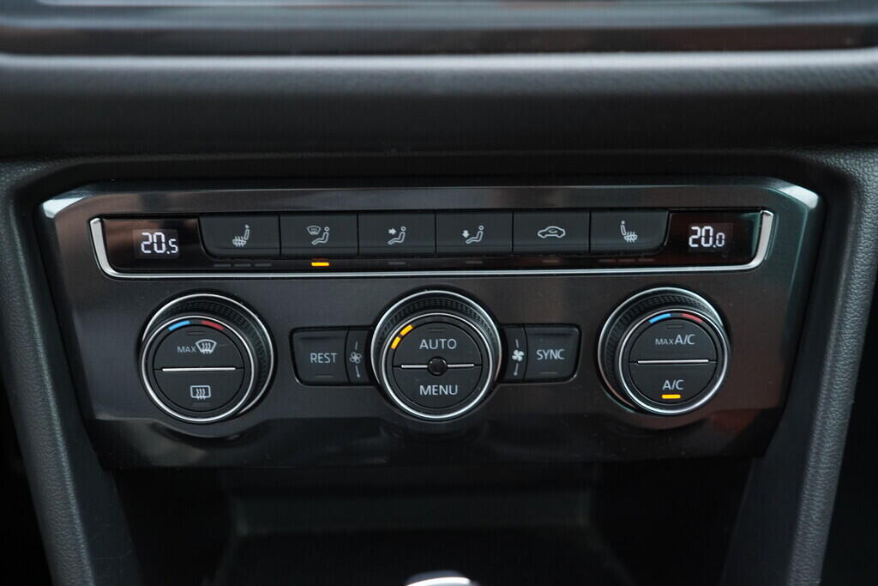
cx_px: 439
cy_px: 293
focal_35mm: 36
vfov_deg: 36.9
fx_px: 878
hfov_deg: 53.1
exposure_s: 1/40
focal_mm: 24
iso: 640
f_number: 2.8
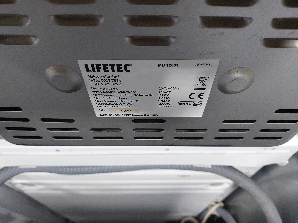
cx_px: 149
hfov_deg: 73.9
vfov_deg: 58.9
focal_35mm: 23
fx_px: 198
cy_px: 112
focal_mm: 5.06
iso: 400
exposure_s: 1/33.3
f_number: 1.8
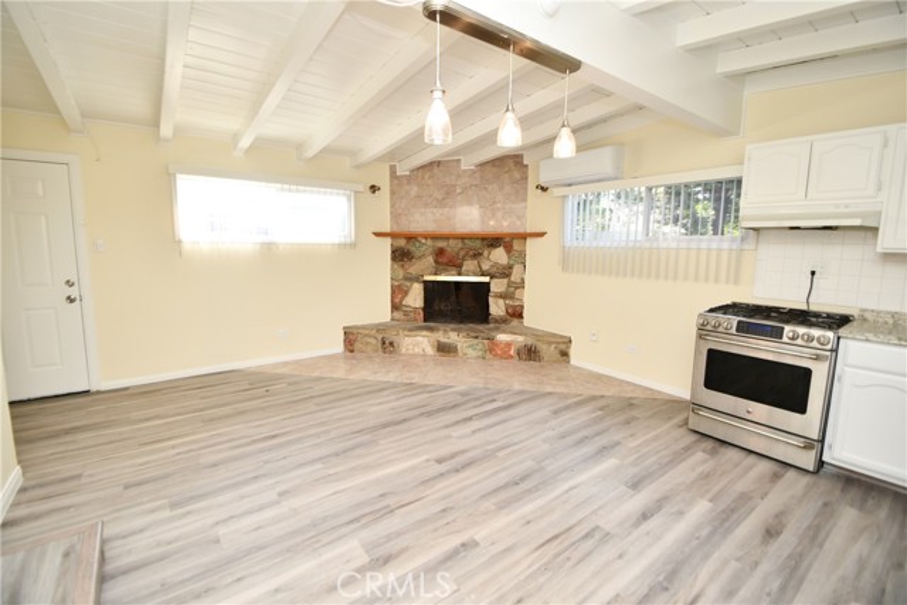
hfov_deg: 100.4
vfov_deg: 77.4
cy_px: 302
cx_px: 454
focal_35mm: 15
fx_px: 378
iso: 220
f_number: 4
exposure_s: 1/60
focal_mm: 10
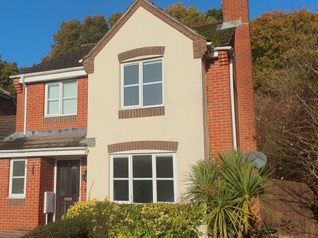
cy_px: 125
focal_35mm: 40
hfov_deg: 45.8
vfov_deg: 35.9
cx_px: 96
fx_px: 367
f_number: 2.4
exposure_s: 1/3232
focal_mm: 4.32
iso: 50
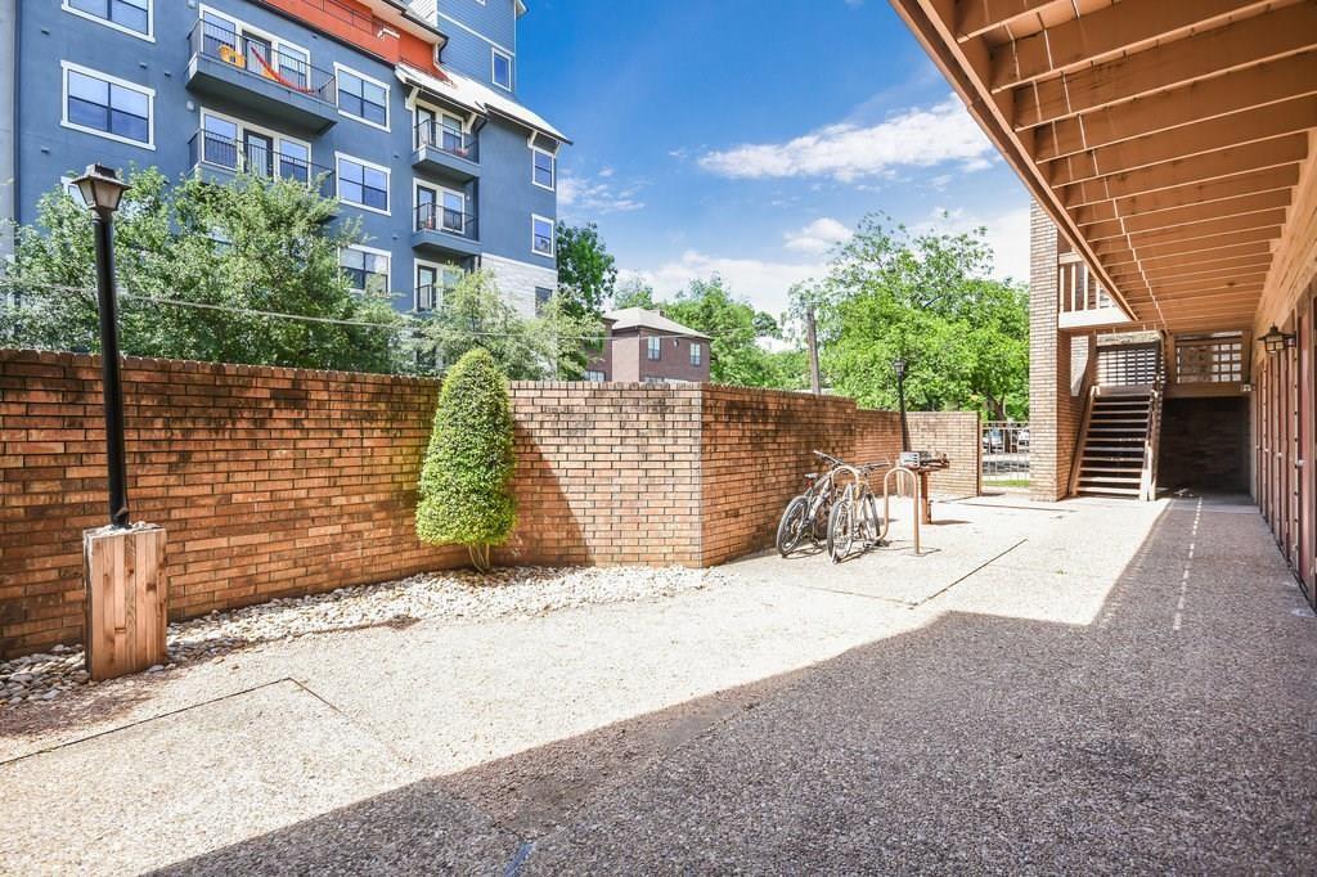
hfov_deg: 95.0
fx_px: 603
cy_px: 438
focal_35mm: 16
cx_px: 658
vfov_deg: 72.0
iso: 200
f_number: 8
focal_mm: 11
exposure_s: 1/125
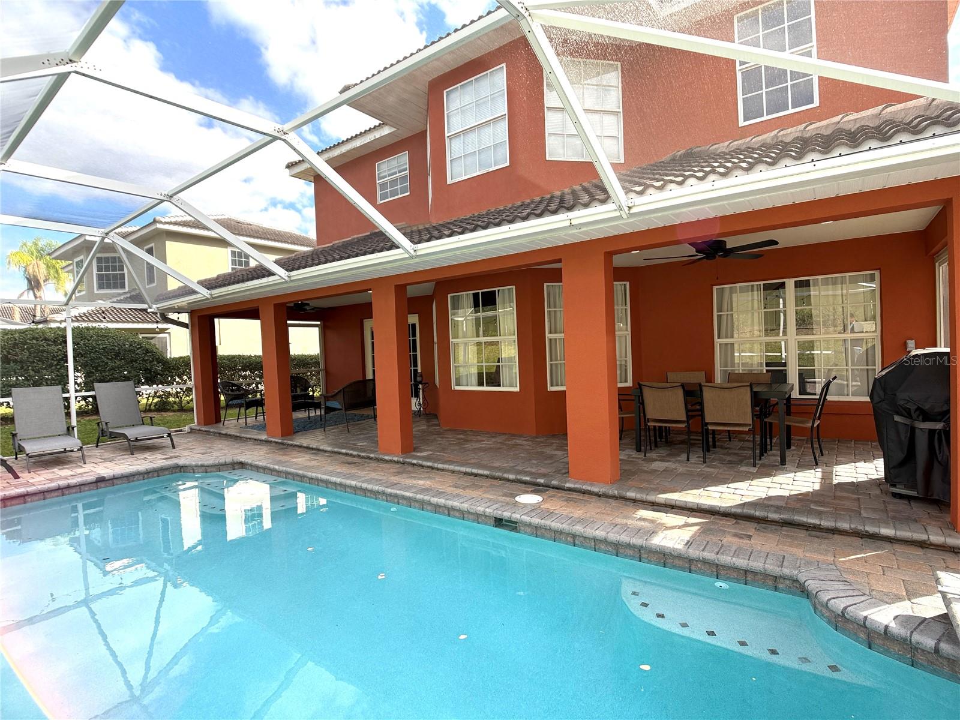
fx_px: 666
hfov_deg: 71.6
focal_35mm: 24
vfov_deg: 56.8
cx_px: 480
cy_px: 360
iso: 100
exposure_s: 1/1139
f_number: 1.78
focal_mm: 6.76
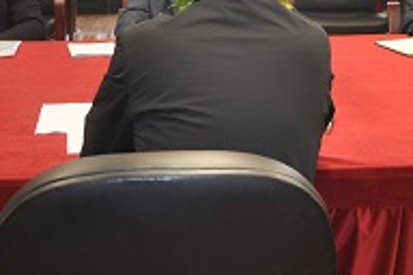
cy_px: -19
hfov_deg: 19.4
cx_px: 381
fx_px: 1182
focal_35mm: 103
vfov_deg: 13.1
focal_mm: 22
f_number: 3.8
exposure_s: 1/30
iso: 200
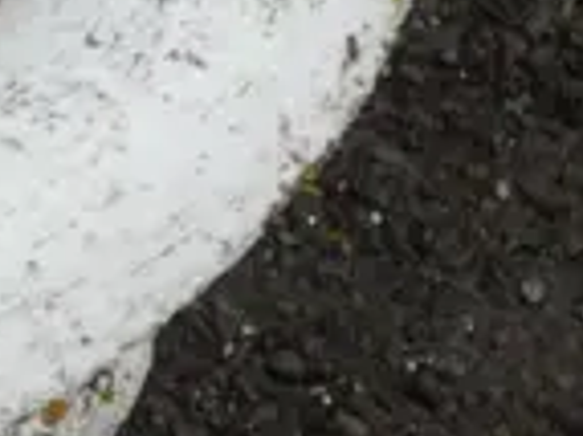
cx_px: -781
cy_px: -130
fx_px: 4577
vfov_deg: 5.4
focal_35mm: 272
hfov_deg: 6.9
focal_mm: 19
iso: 200
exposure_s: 1/125
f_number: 5
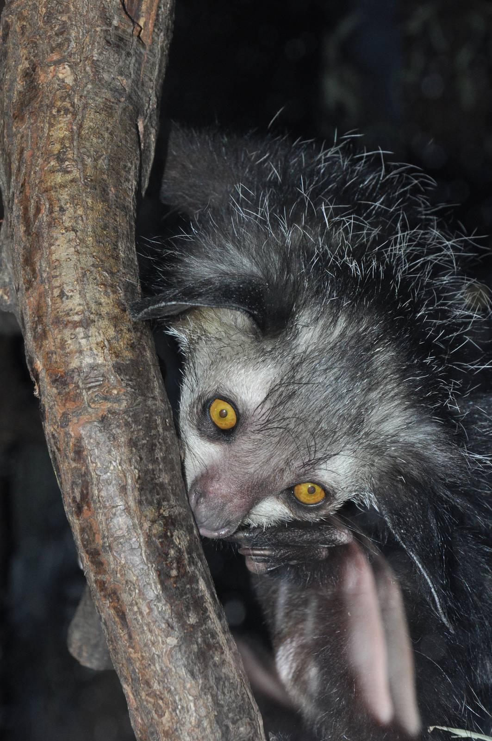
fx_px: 2620
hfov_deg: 10.7
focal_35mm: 128
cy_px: 370
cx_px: 246
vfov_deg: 16.1
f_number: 11
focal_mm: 85
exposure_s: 1/60
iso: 800
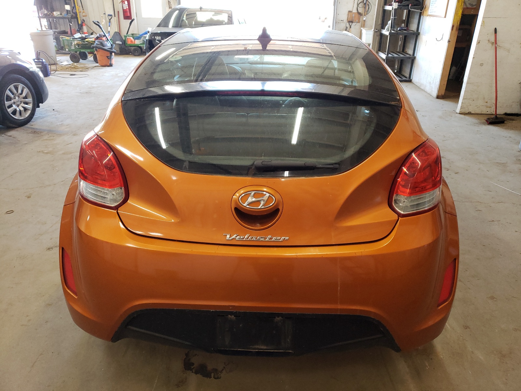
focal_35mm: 26
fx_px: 391
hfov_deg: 67.3
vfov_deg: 53.1
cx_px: 260
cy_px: 196
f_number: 1.5
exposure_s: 1/60.2
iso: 159
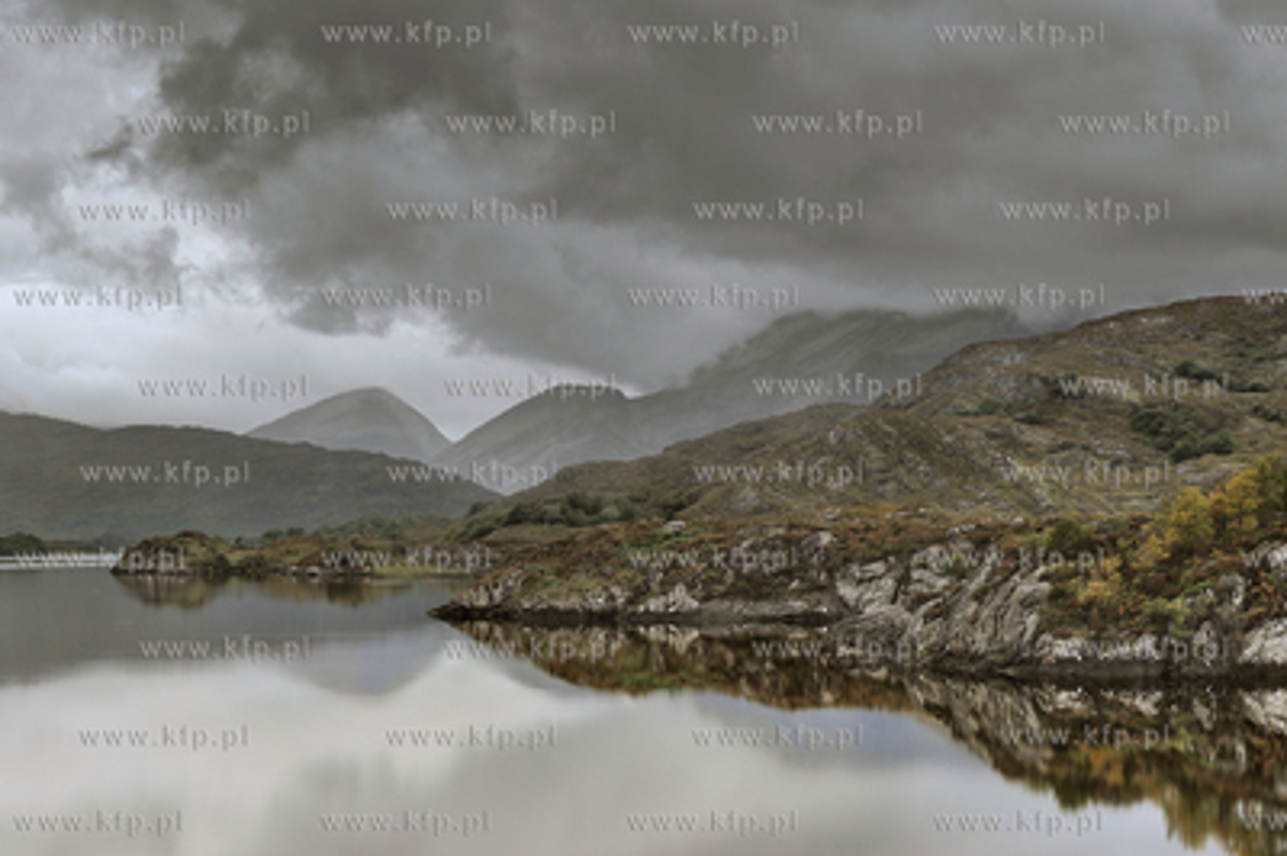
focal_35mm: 70
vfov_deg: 19.4
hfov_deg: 28.9
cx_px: 644
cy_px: 428
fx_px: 2500
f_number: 9
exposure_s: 1/60
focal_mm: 70
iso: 250
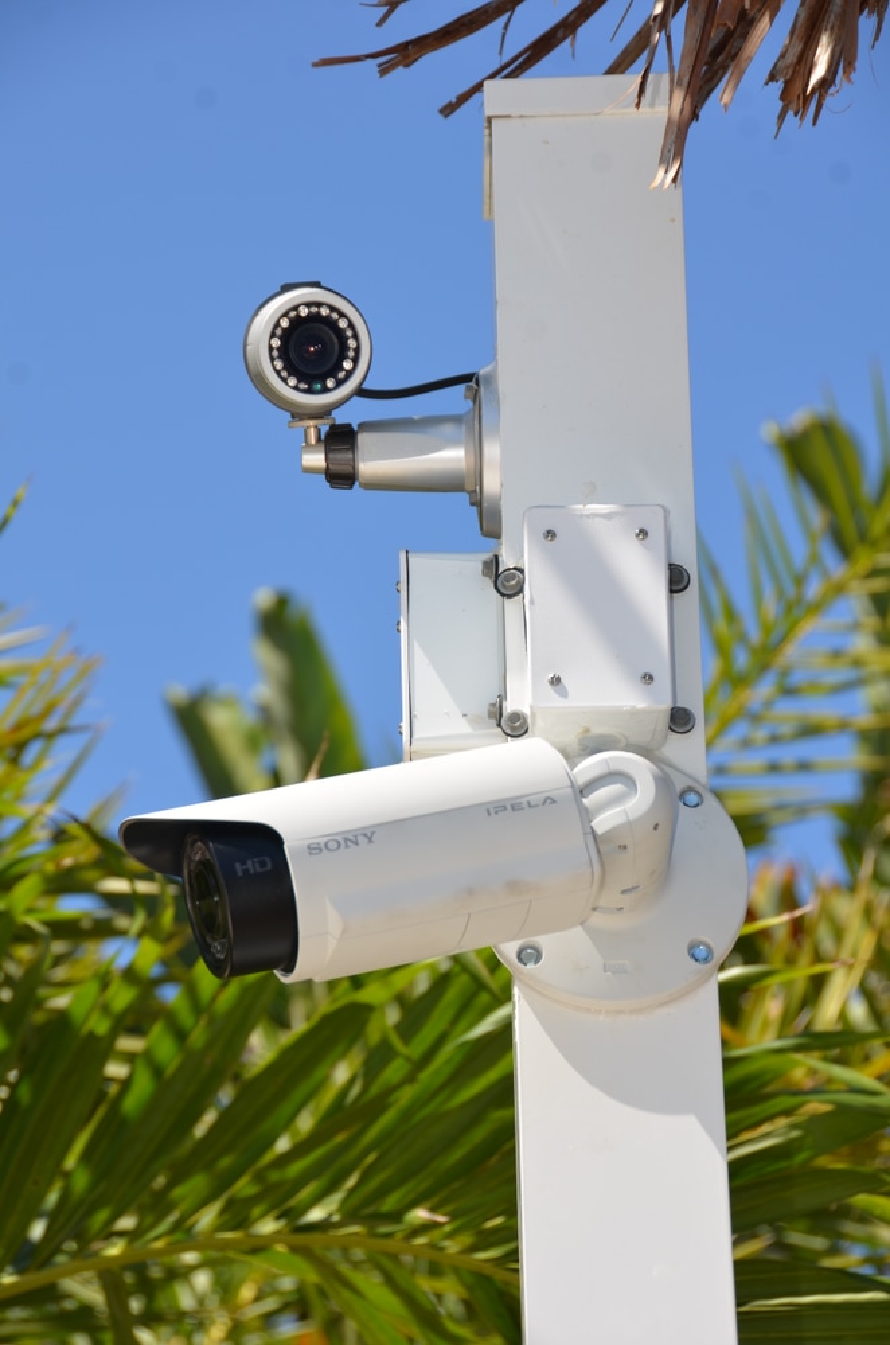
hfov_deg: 8.7
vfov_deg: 13.1
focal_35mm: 158
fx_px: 5869
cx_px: 445
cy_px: 672
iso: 100
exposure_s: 1/250
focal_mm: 105
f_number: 7.1
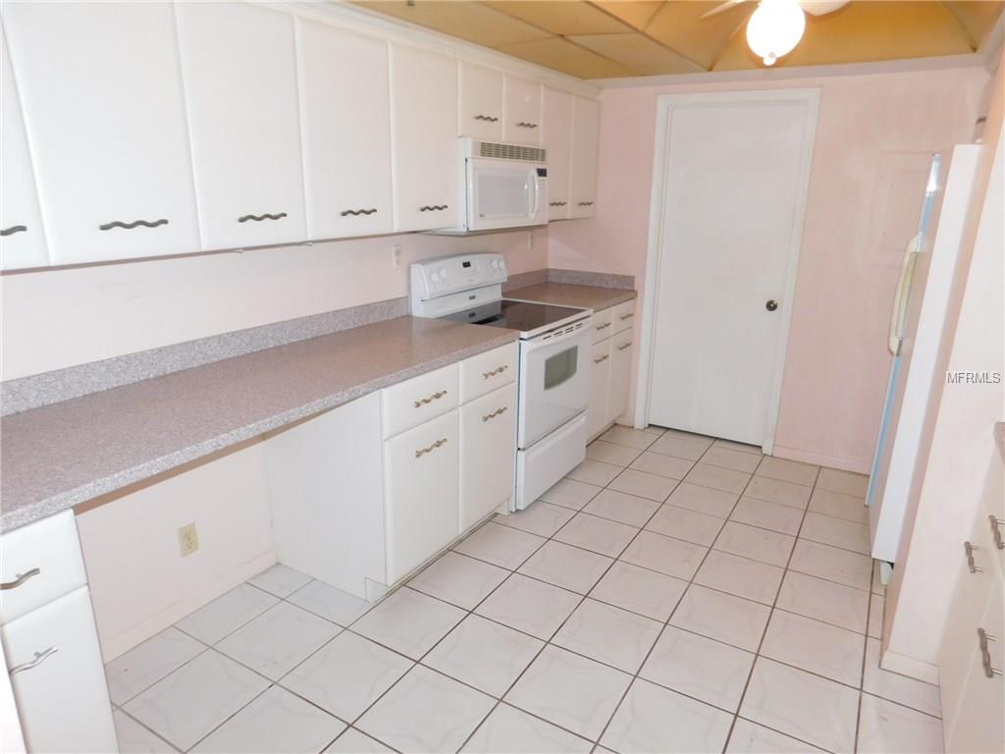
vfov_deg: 58.9
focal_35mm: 23
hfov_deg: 73.9
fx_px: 668
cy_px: 377
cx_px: 502
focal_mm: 4
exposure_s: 1/30
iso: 200
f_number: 3
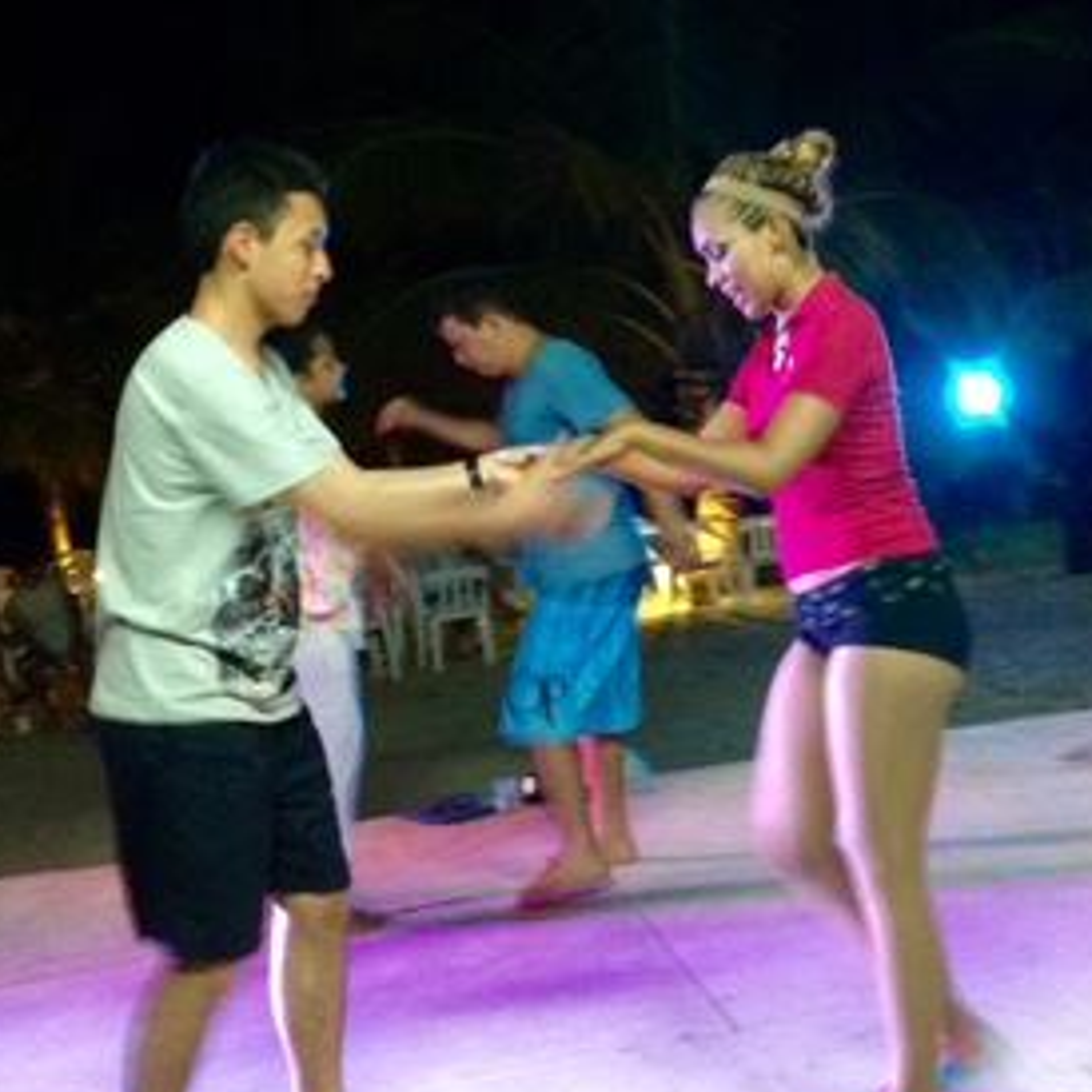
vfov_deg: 33.3
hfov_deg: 33.3
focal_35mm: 51
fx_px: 1820
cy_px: 442
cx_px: 624
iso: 320
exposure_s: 1/15
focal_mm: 3.3
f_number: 2.4
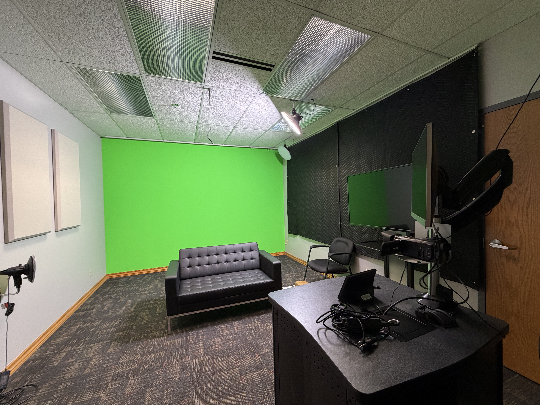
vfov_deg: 85.7
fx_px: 218
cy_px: 202
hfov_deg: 102.1
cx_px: 270
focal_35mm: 14
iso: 250
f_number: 2.2
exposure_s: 1/70
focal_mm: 2.22
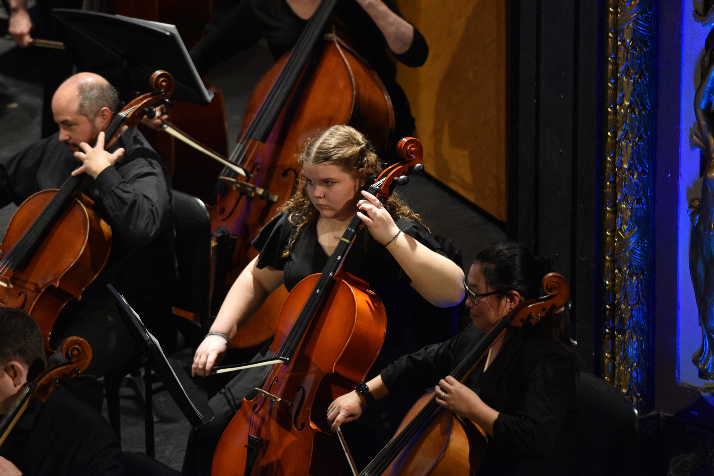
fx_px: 5206
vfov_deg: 5.2
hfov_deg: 7.8
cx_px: 357
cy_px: 238
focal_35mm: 262
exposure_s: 1/320
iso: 1600
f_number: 2.8
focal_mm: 175
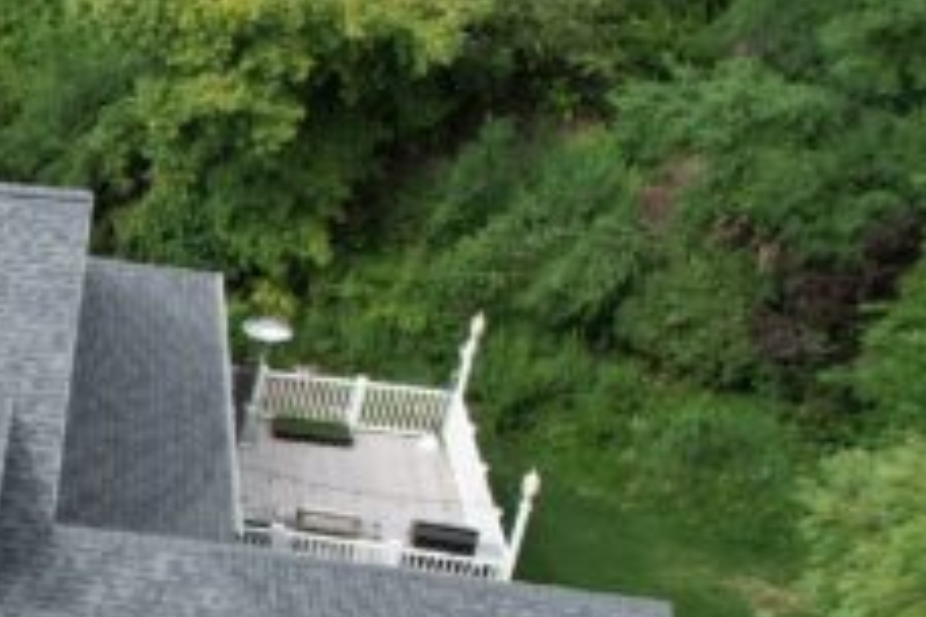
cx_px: -483
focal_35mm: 74
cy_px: 576
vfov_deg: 18.1
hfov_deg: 22.3
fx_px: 1903
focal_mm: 8.38
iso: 120
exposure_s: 1/725
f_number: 2.8
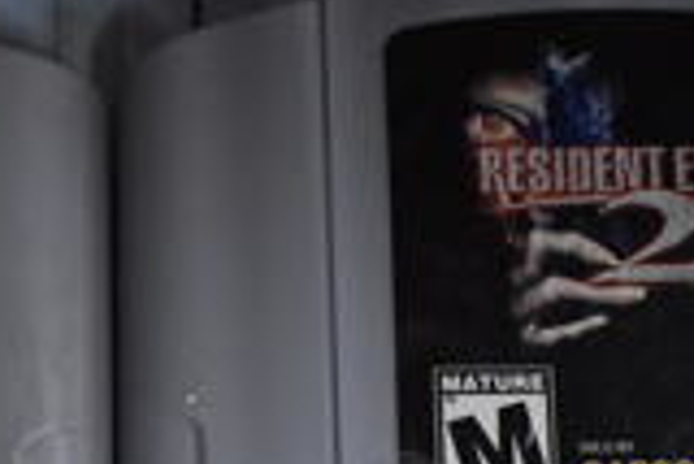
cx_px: 152
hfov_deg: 19.6
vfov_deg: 12.7
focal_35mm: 103
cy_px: 676
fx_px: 1987
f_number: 3.5
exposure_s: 1/50
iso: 3200
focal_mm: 18
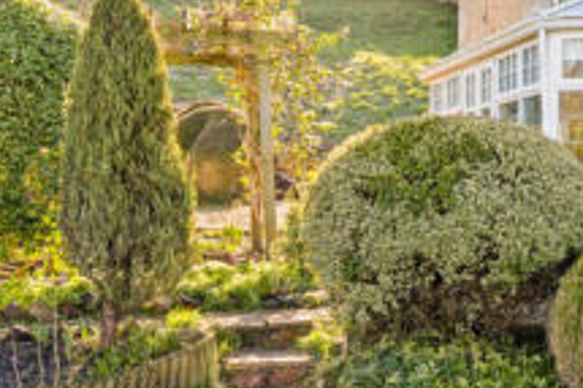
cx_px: 763
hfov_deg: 25.7
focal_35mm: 67
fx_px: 1084
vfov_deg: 19.7
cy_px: 1
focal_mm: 22
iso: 500
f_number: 10
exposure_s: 1/250
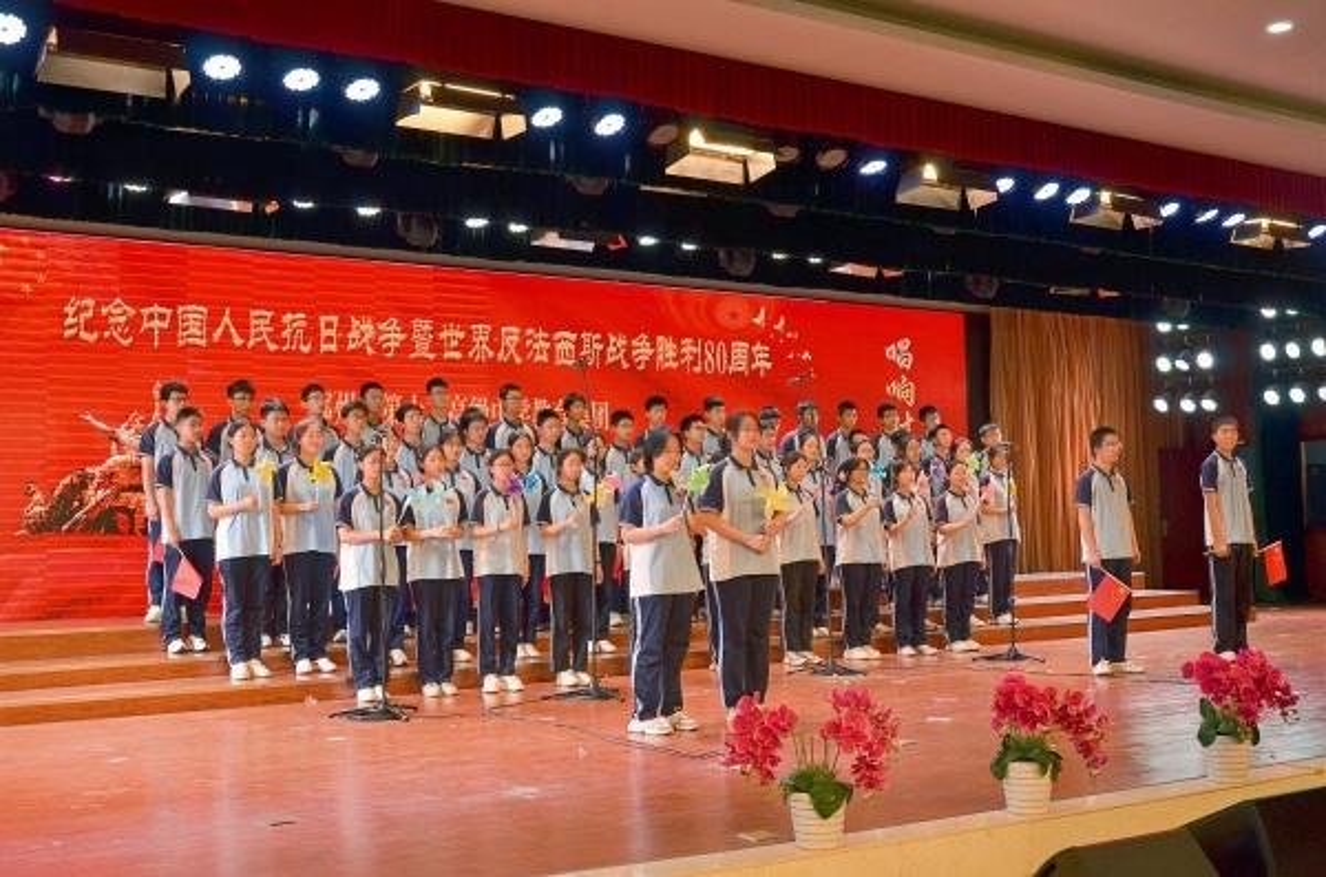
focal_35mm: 39
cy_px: 438
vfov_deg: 34.0
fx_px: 1433
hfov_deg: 49.7
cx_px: 663
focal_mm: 26
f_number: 7.1
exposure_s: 1/200
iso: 1000
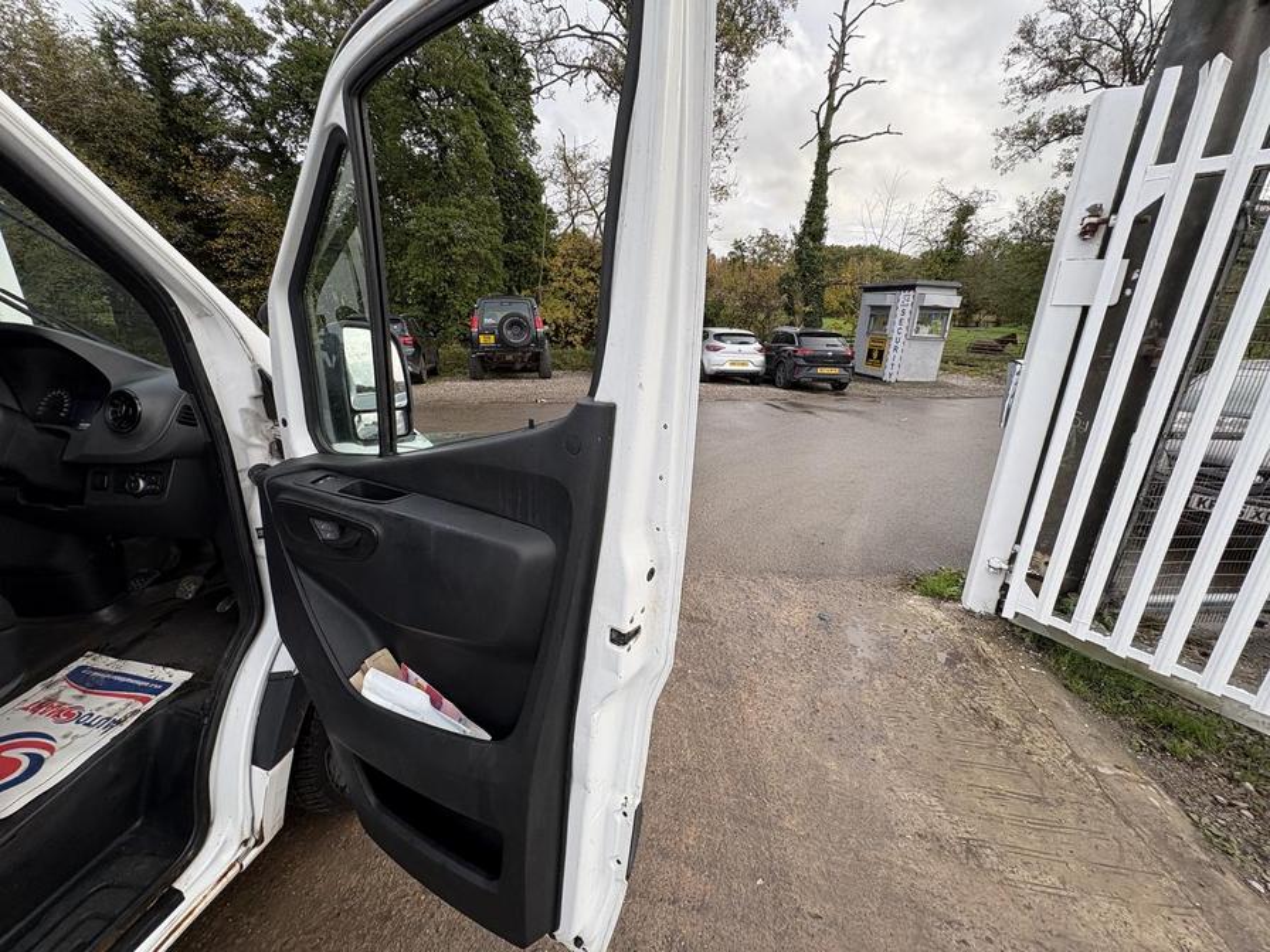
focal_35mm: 14
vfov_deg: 85.7
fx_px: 514
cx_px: 635
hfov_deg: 102.1
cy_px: 476
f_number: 2.2
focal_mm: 2.22
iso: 40
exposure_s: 1/284
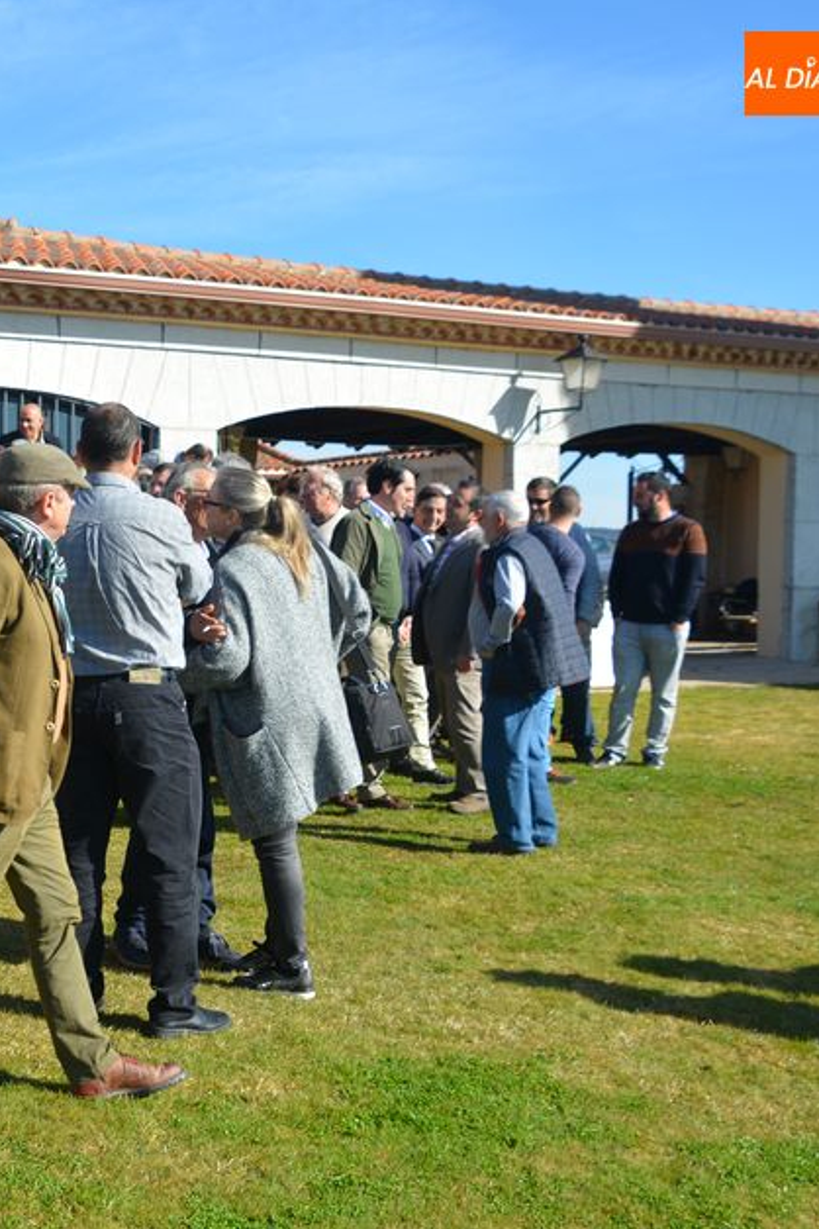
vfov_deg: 39.6
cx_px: -61
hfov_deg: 25.2
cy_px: 613
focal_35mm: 50
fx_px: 1706
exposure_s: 1/250
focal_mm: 22
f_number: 8
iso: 100
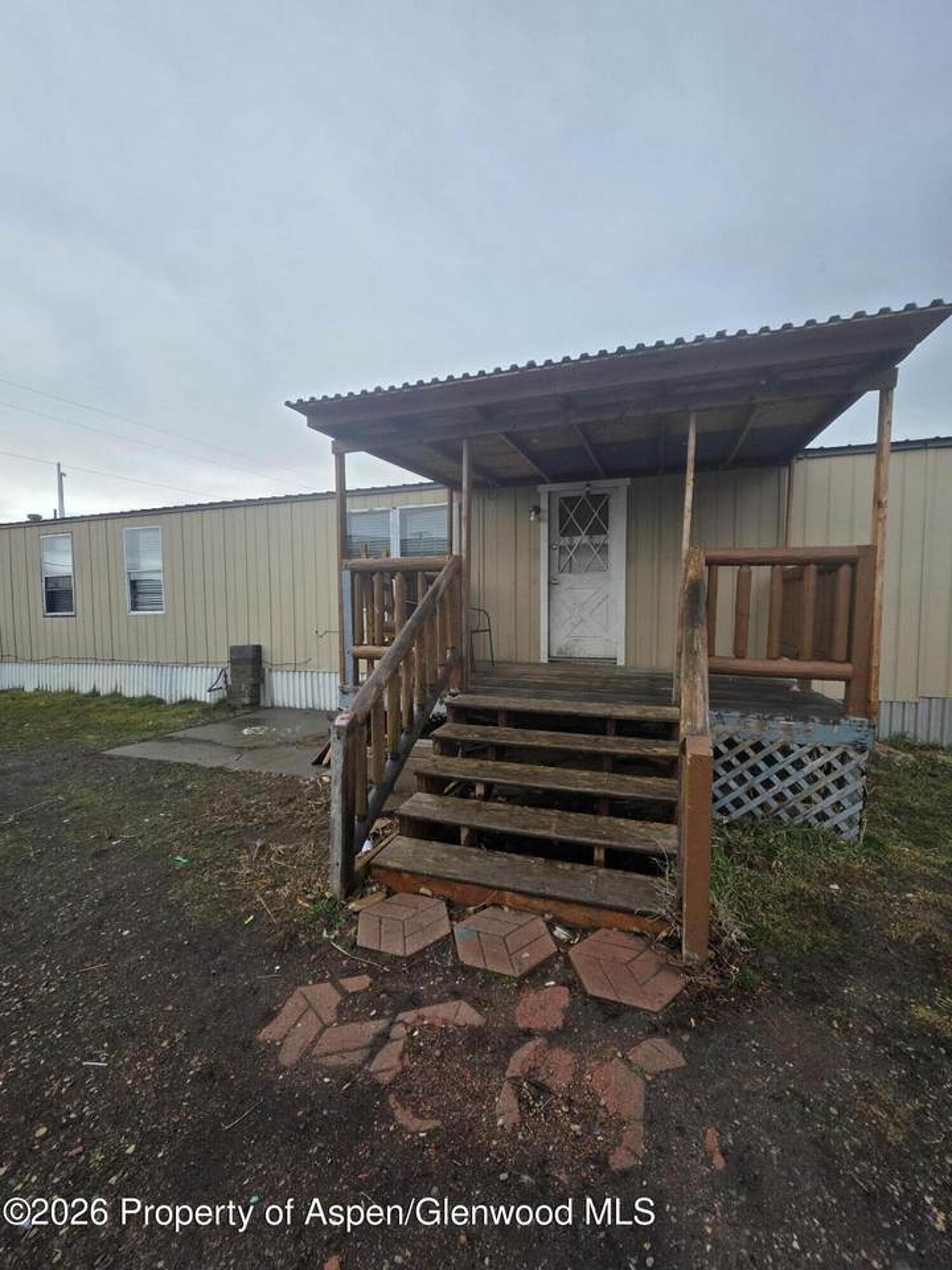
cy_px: 635
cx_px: 476
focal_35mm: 13
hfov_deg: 89.9
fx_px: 477
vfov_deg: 106.2
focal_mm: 2.2
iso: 80
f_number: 1.9
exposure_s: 1/719
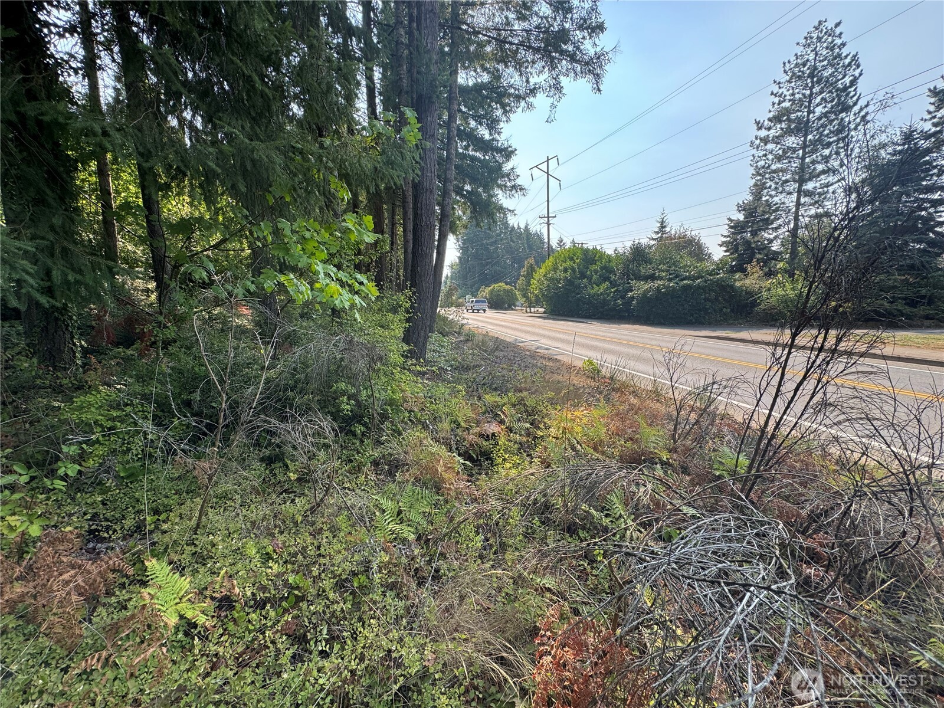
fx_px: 382
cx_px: 472
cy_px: 354
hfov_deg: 102.1
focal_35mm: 14
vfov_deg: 85.7
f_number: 2.2
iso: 40
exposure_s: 1/399
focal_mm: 2.22
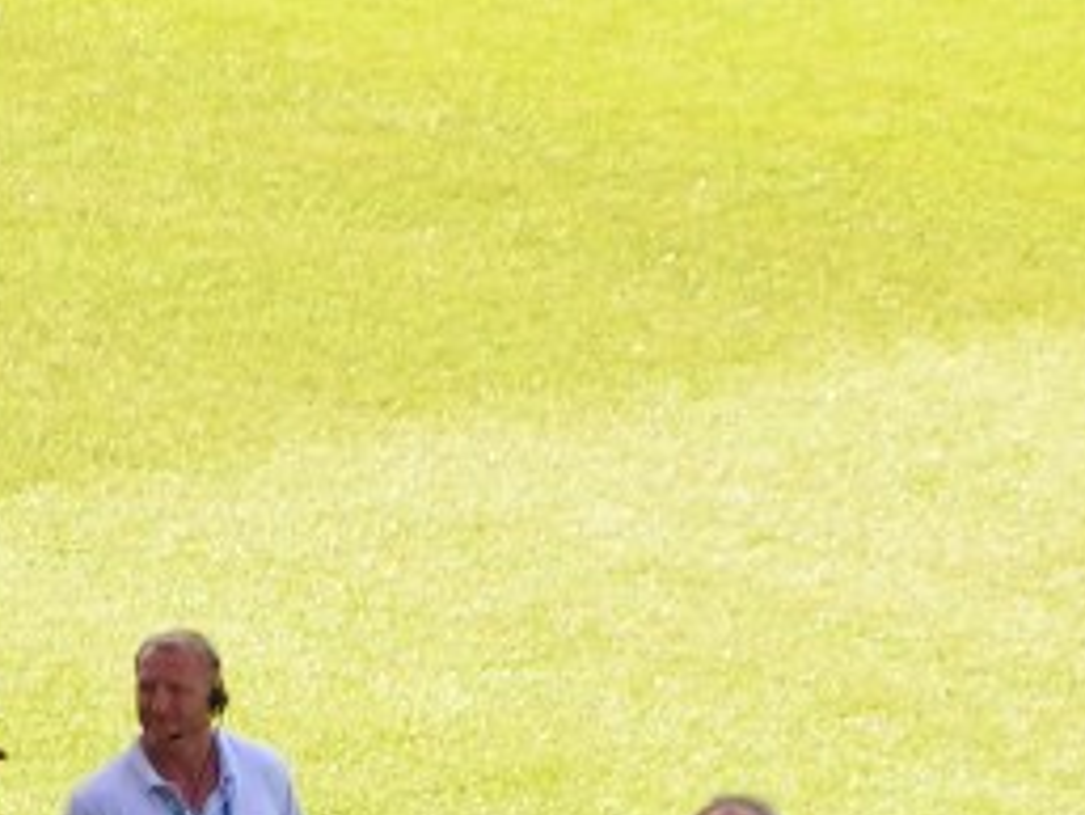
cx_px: 72
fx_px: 18345
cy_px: 1026
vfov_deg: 2.5
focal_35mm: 585
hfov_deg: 3.4
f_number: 3.5
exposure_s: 1/200
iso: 50
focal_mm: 28.8
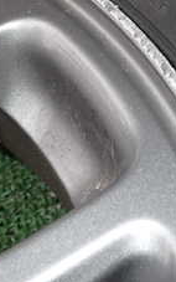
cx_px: 76
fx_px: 644
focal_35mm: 84
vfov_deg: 24.2
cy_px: 51
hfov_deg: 15.6
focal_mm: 5.4
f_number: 6.3
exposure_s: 1/30
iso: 100
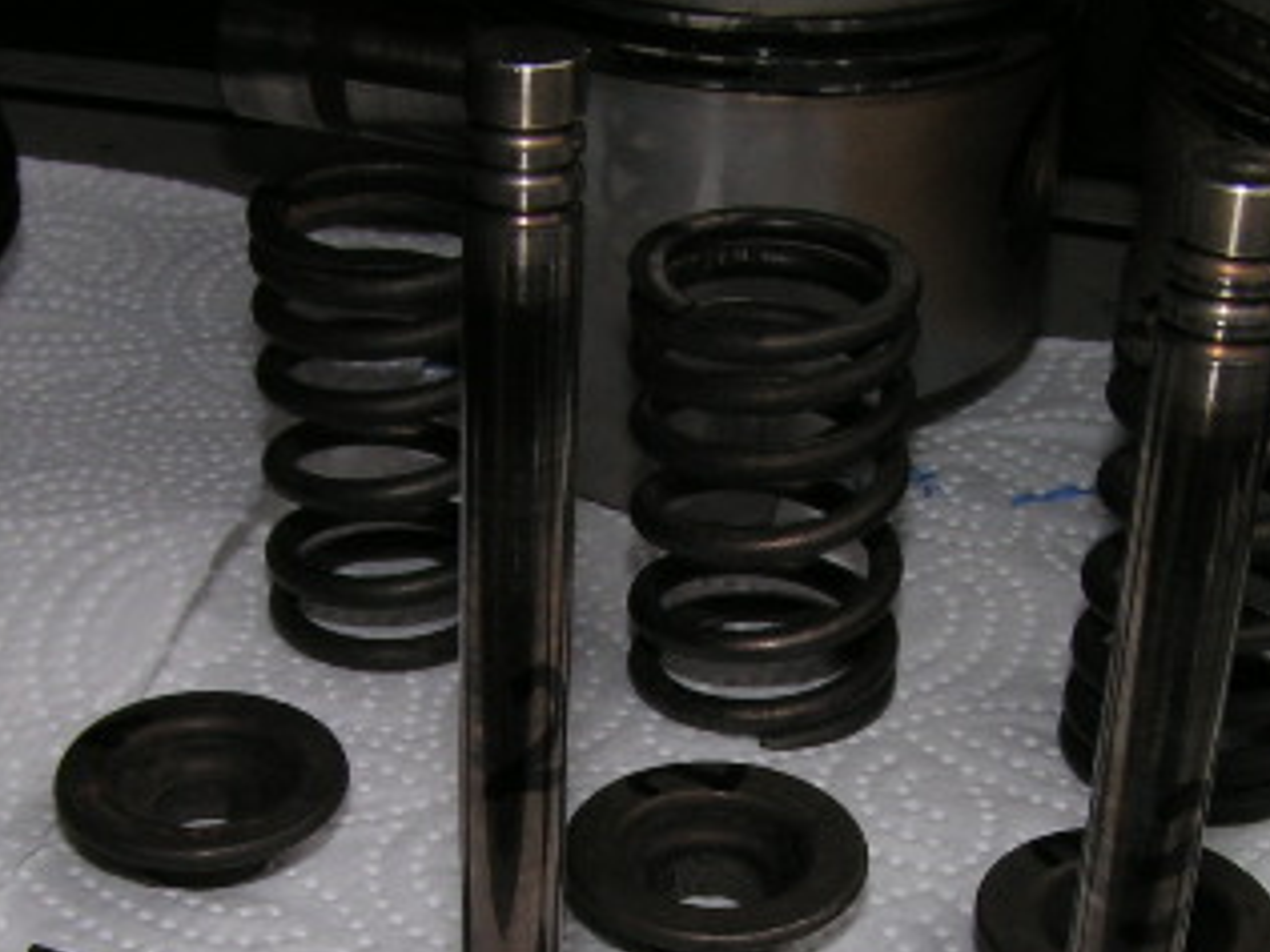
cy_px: 811
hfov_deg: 25.3
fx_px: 2825
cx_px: 756
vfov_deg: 18.9
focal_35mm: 77
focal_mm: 6.3
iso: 50
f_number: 6.3
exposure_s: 1/40
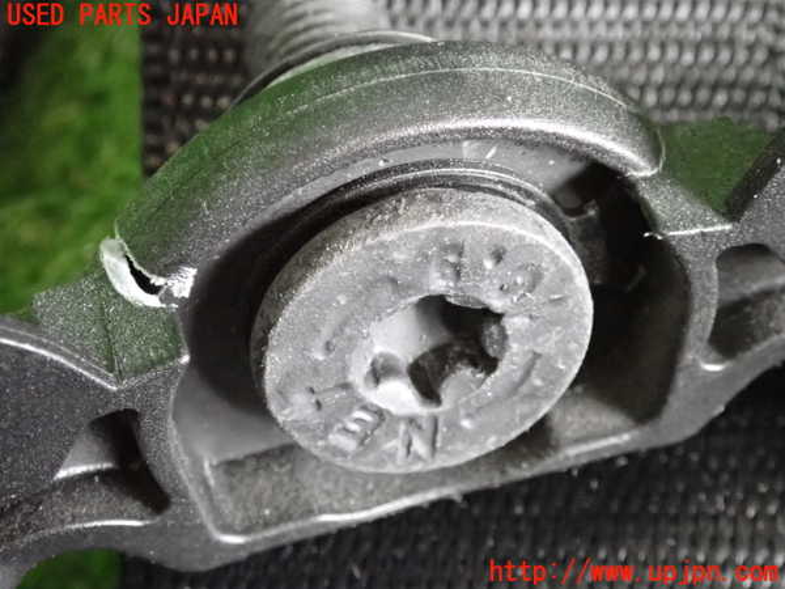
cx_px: 392
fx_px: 2268
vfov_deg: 14.8
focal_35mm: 100
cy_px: 294
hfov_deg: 19.6
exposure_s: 1/60
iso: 4000
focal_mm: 18
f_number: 4.9
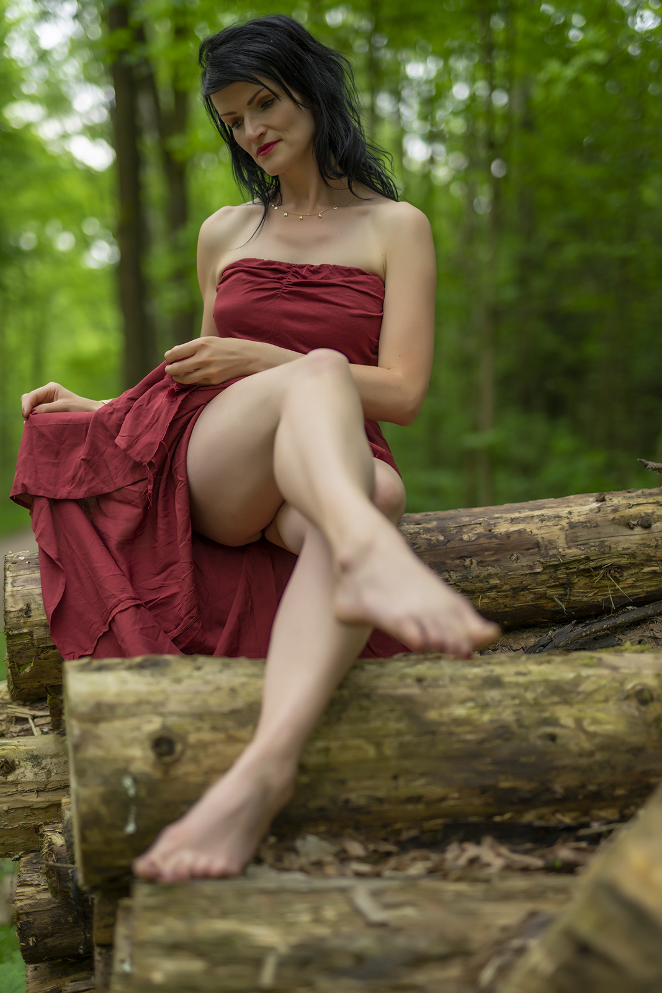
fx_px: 1379
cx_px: 331
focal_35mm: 50
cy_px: 496
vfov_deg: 39.6
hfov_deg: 27.0
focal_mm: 50
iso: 100
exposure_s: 1/320
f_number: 1.4
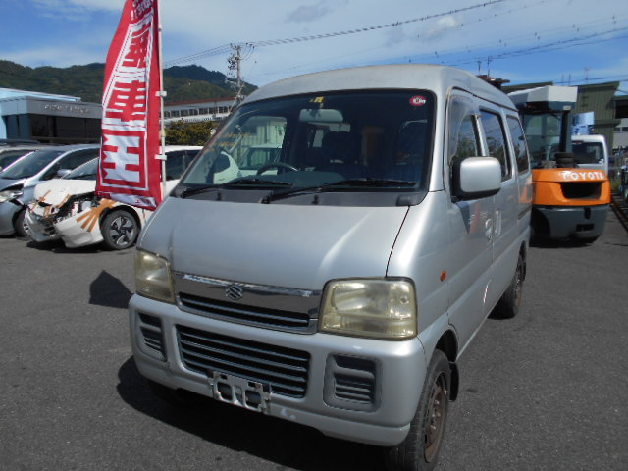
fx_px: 472
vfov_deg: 53.1
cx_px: 314
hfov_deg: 67.3
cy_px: 236
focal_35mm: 26
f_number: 3.2
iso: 80
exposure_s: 1/1600
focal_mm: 4.6
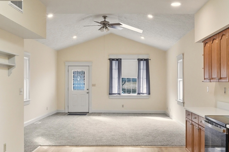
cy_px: 79
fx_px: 254
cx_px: 124
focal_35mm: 40
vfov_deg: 33.4
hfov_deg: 48.4
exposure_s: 1/250
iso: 400
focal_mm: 10
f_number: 9
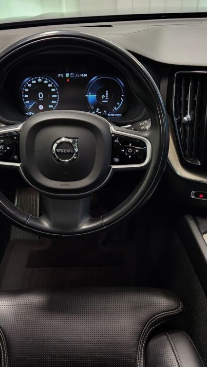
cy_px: 184
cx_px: 101
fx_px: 332
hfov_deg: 34.7
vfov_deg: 58.0
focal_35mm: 34
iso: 320
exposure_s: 1/100
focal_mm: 5.4
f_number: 1.8
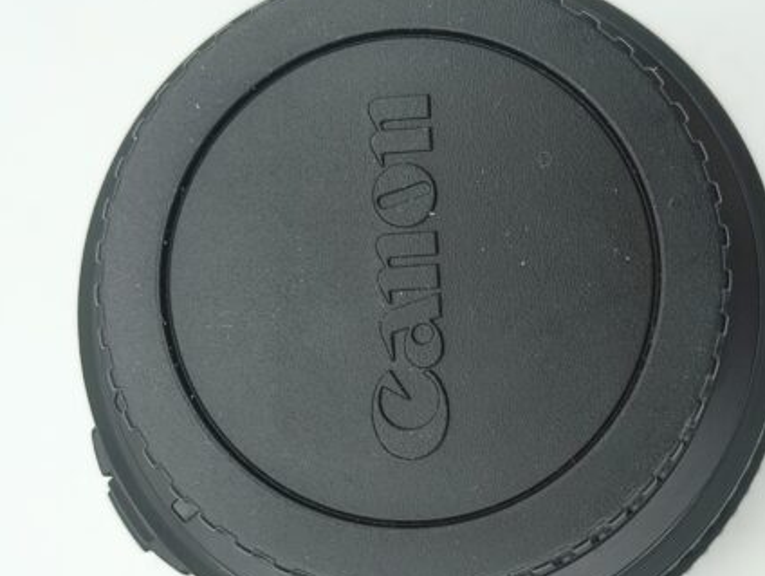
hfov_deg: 61.4
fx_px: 642
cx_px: 431
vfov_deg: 48.2
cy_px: 326
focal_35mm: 29
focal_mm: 5.56
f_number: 1.8
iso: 100
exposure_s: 1/453
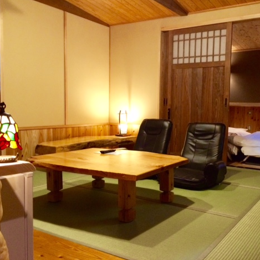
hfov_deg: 46.9
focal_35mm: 35
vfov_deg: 47.2
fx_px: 297
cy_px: 129
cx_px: 160
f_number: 2.2
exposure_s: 1/30
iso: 320
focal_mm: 4.15
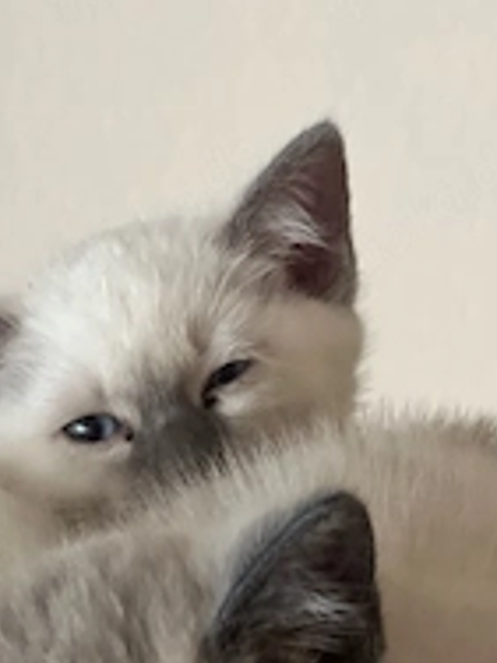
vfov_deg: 12.0
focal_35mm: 164
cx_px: 233
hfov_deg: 9.1
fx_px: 3140
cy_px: 529
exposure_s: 1/25
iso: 400
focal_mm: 9
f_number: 2.8
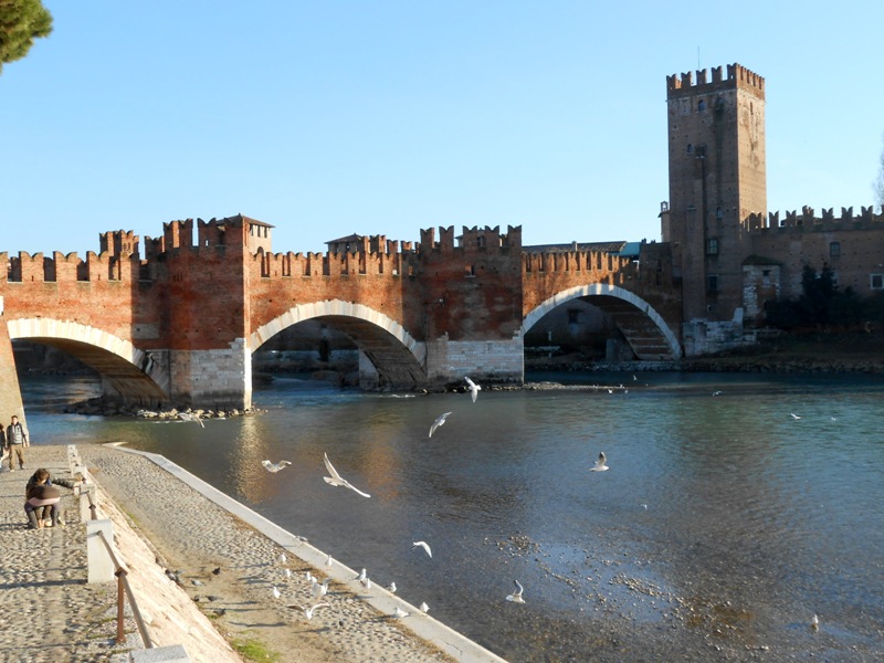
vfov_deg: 37.7
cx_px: 442
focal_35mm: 38
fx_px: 970
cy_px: 332
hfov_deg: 49.0
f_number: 4.2
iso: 80
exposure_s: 1/320
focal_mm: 6.8
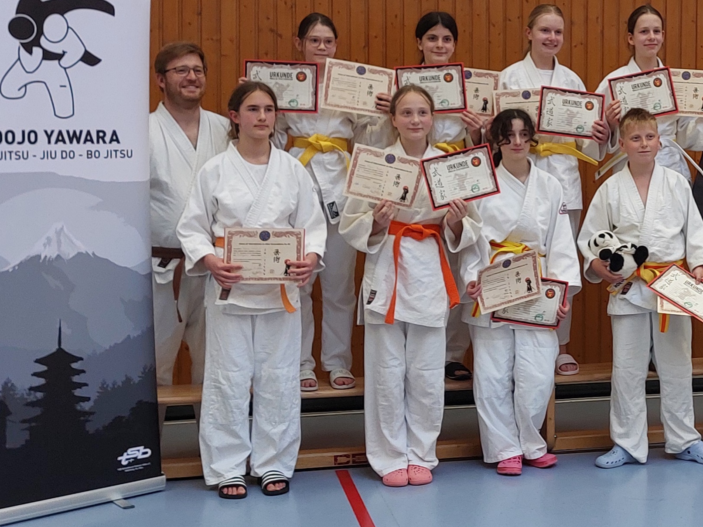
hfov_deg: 43.2
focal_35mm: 43
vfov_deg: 32.9
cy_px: 126
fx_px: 873
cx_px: 473
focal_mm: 5.23
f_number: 1.8
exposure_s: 1/50
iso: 64
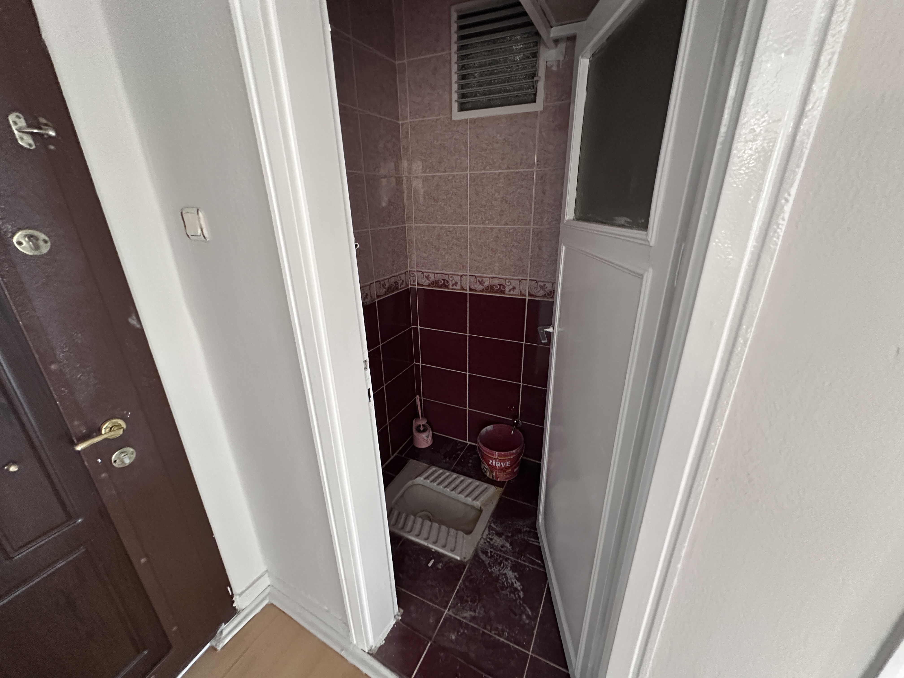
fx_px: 366
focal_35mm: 14
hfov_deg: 102.1
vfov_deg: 85.7
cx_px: 452
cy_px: 339
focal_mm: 2.22
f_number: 2.2
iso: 1000
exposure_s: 1/60
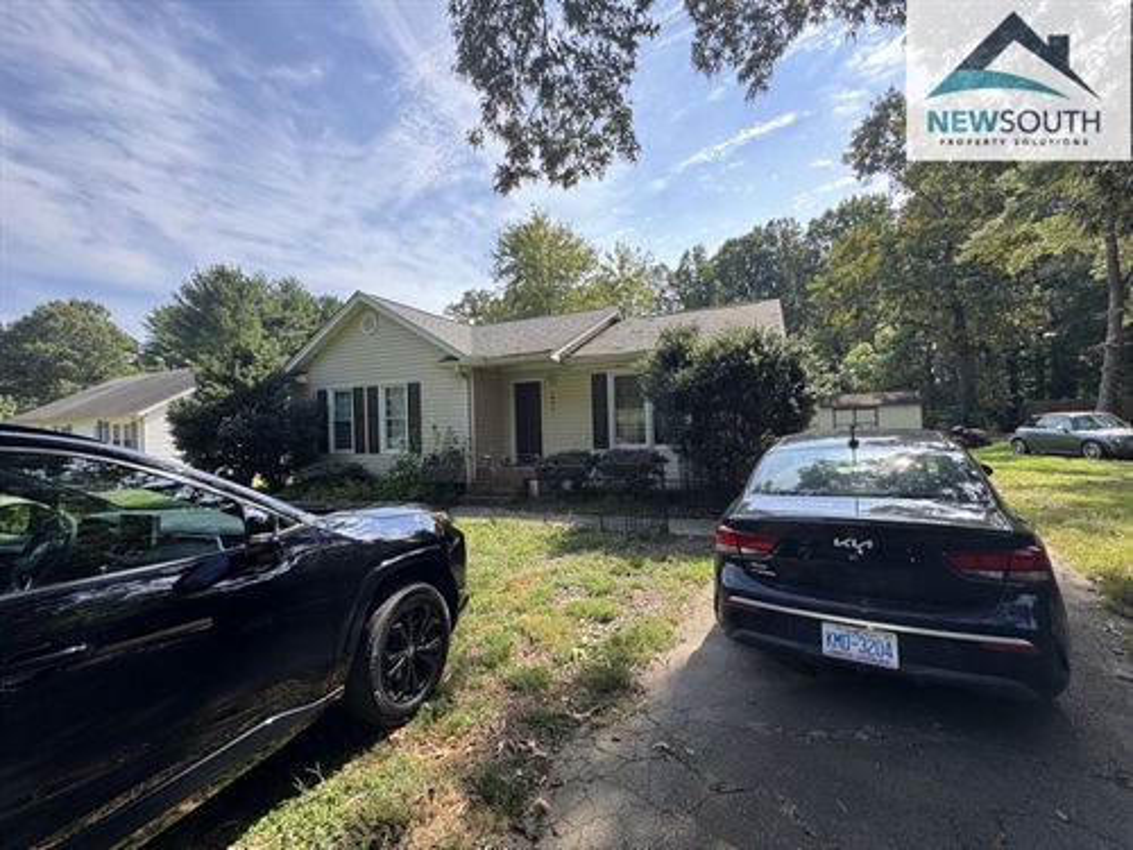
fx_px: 458
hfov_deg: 102.1
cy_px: 425
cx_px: 566
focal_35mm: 14
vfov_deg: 85.7
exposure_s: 1/379
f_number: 2.2
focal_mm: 2.22
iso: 40
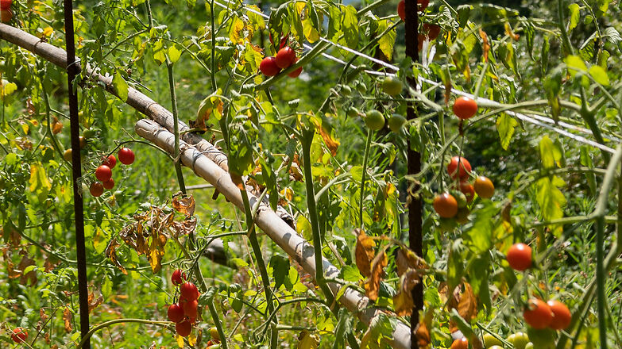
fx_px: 2780
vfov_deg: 7.1
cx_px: 279
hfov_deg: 12.8
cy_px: -198
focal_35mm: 169
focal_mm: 35
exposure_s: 1/320
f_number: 5.6
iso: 100
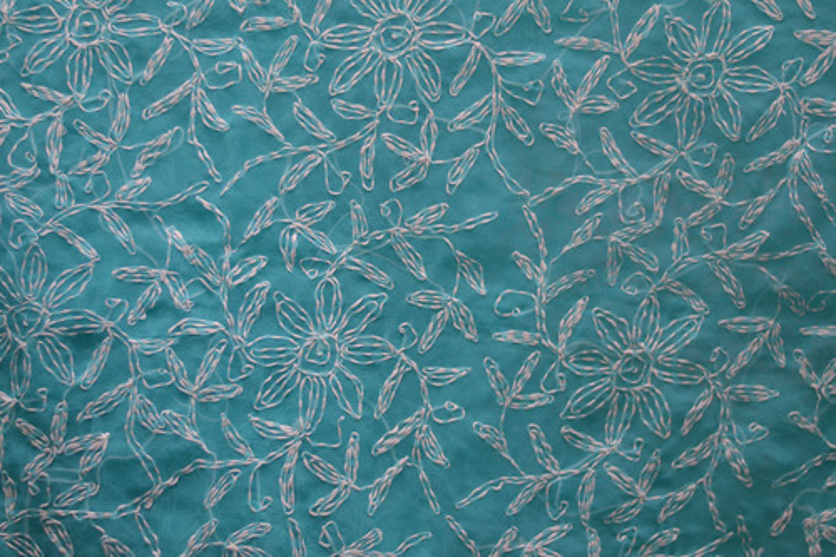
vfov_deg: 18.2
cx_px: 418
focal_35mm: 75
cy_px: 278
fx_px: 1741
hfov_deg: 27.0
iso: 100
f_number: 1.8
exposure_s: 1/160
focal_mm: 50
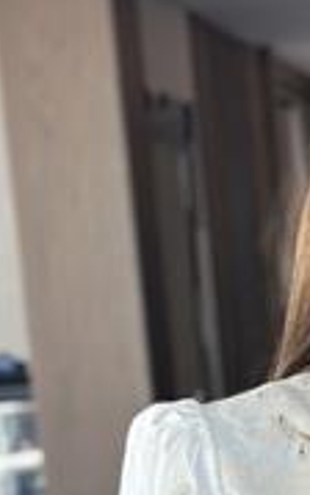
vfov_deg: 14.1
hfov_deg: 8.9
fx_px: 1945
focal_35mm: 144
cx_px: 482
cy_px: 600
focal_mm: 6.86
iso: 100
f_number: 1.78
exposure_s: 1/125
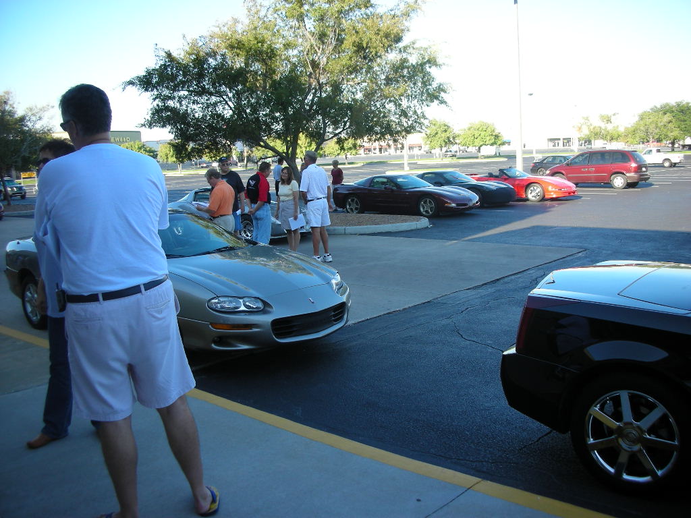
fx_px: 699
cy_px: 259
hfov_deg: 52.6
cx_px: 346
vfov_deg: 40.7
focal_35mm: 35
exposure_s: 1/183
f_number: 3
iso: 50
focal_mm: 5.8
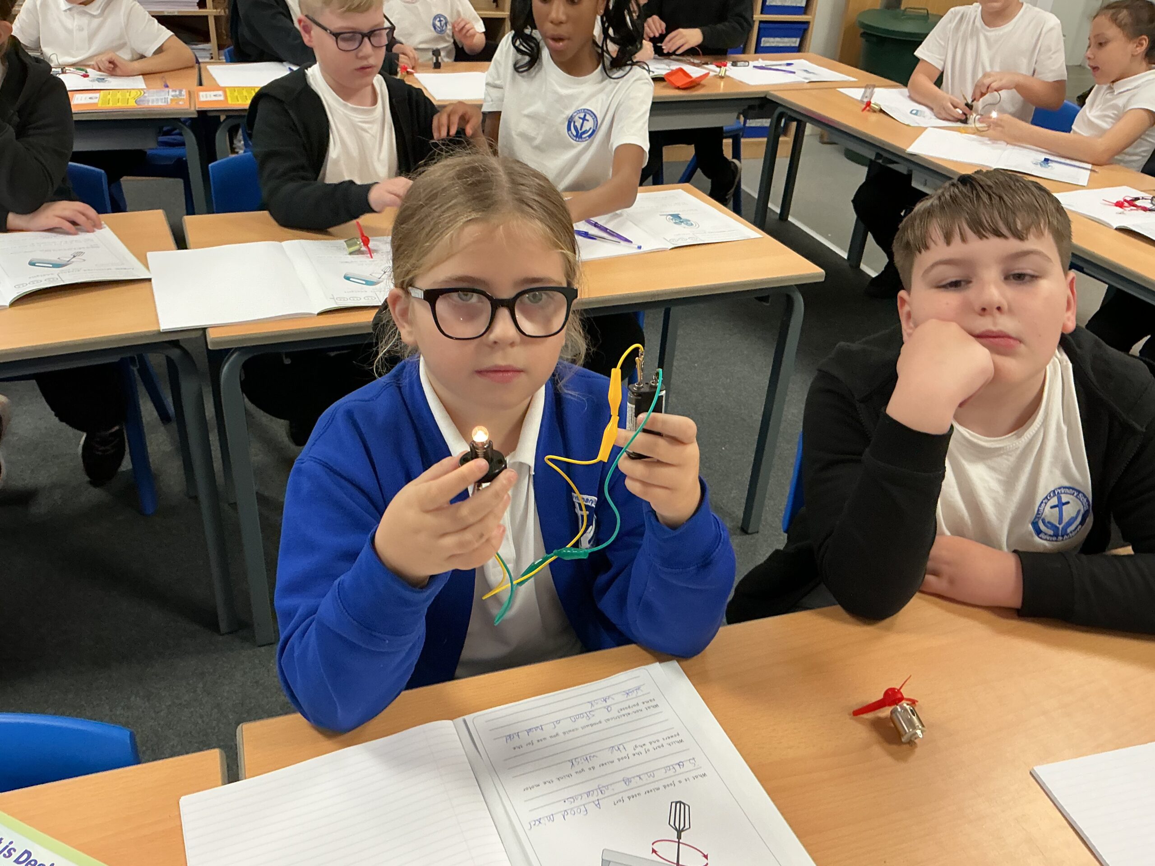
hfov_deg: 61.7
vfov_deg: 48.2
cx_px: 578
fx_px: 968
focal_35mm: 29
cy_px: 433
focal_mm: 3
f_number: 1.8
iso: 125
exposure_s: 1/60
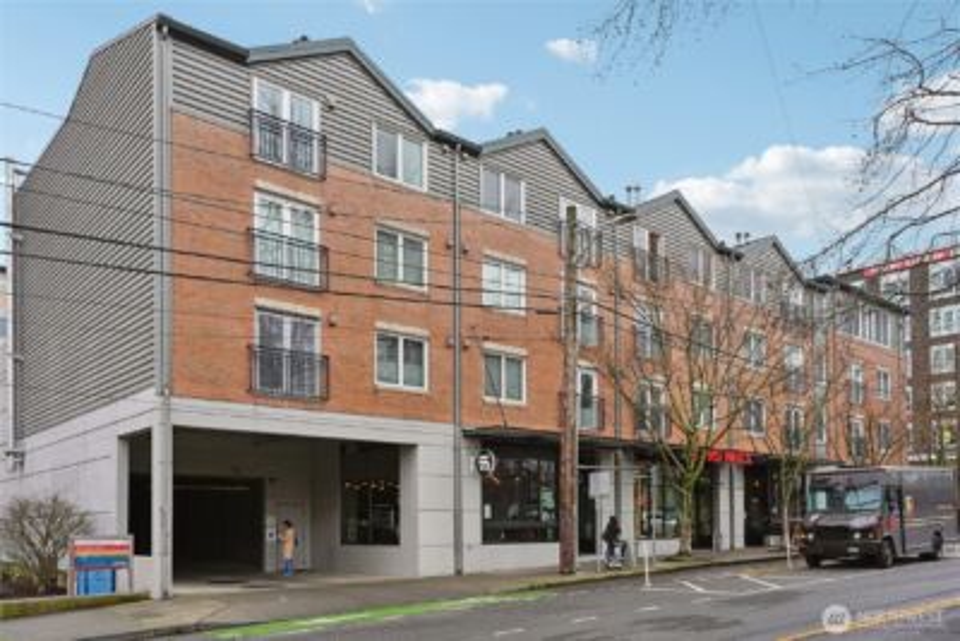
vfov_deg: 46.4
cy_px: 320
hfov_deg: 65.5
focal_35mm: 28
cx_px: 480
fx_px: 747
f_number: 8
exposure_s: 1/125
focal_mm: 28
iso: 400
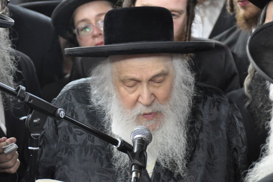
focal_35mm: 255
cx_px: 136
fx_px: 1931
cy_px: 91
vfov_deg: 5.4
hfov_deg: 8.1
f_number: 5.6
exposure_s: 1/10
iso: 1600
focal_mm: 170
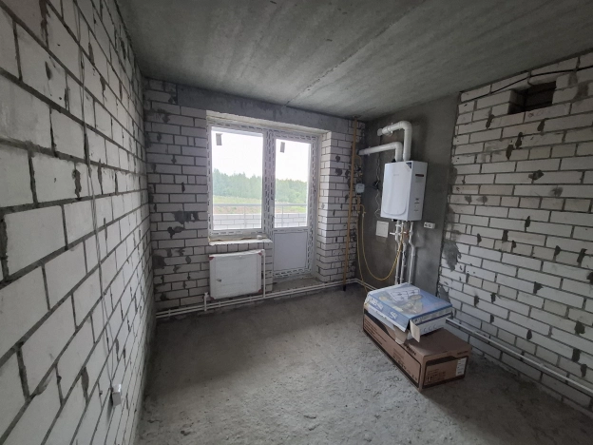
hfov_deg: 106.2
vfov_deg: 89.9
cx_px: 296
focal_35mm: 13
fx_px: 223
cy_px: 222
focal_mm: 1.74
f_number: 2.2
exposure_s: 1/25
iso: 320
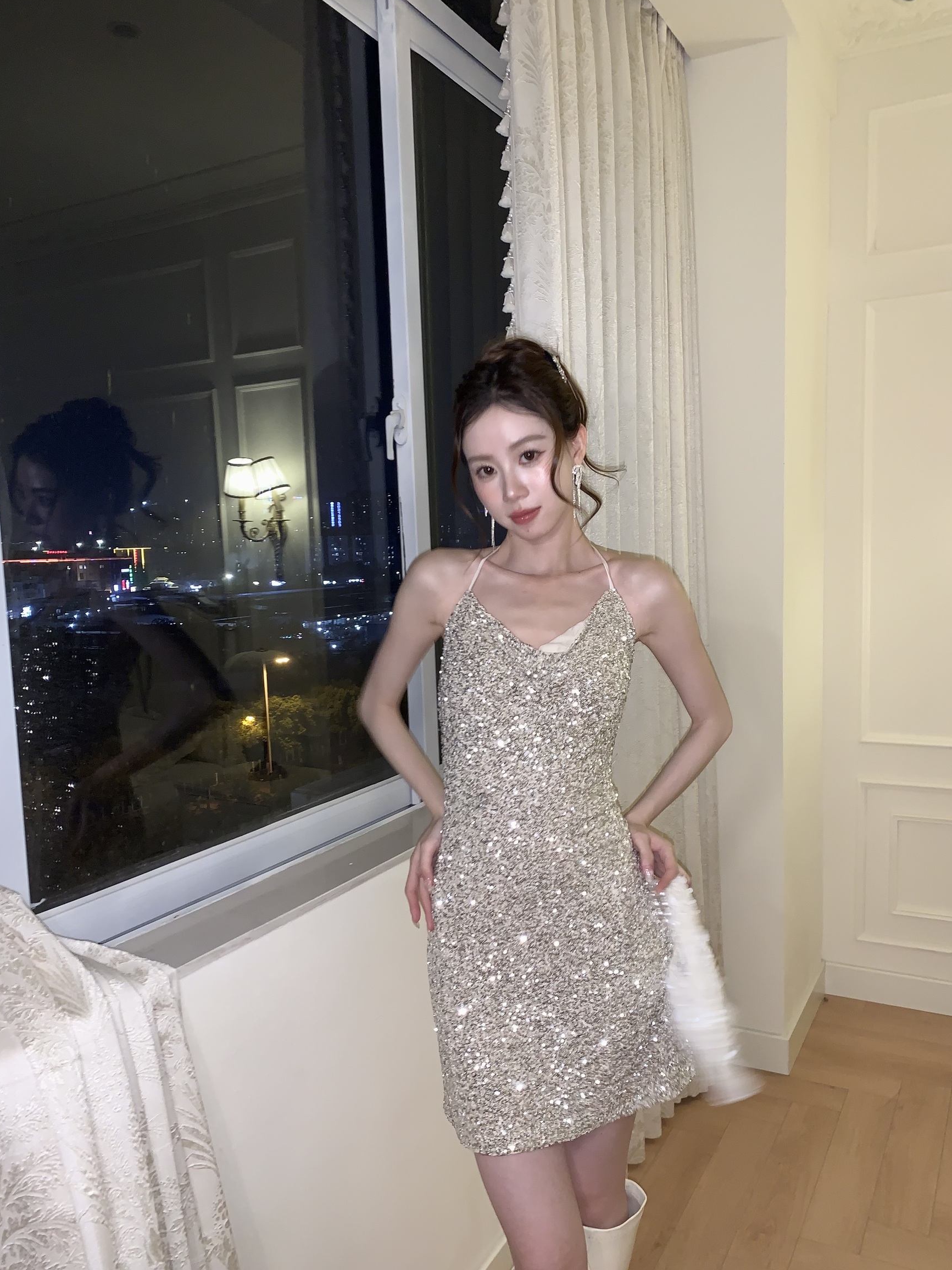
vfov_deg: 65.3
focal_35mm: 27
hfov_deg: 51.3
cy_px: 637
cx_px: 491
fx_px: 990
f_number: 1.8
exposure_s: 1/14
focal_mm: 4.25
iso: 64
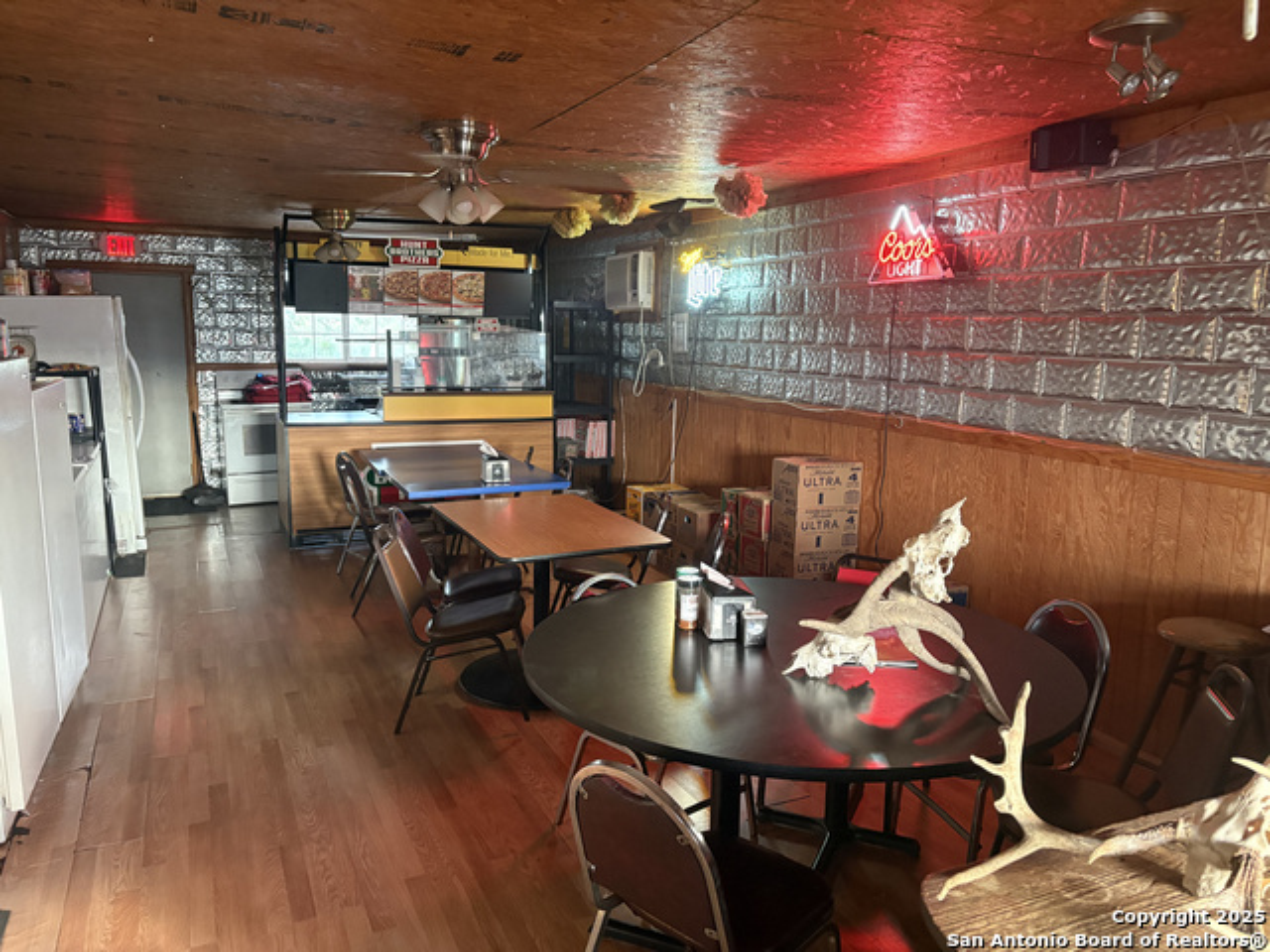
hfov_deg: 67.3
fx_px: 954
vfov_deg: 53.1
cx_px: 635
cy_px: 476
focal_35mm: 26
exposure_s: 1/40
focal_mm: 5.96
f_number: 1.6
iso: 400
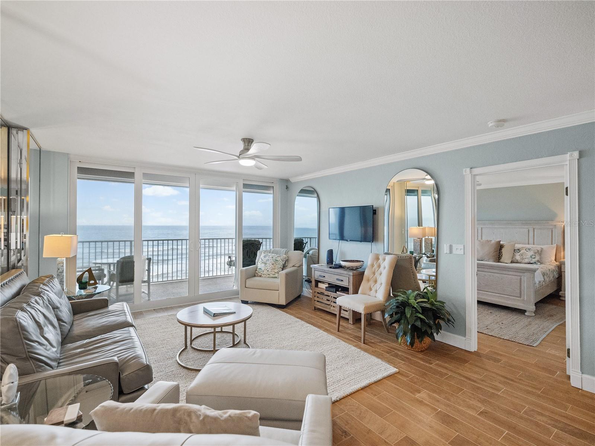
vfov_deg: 78.1
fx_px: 275
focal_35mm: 16
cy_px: 223
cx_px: 298
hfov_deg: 94.5
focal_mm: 8
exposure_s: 1/160
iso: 1600
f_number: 4
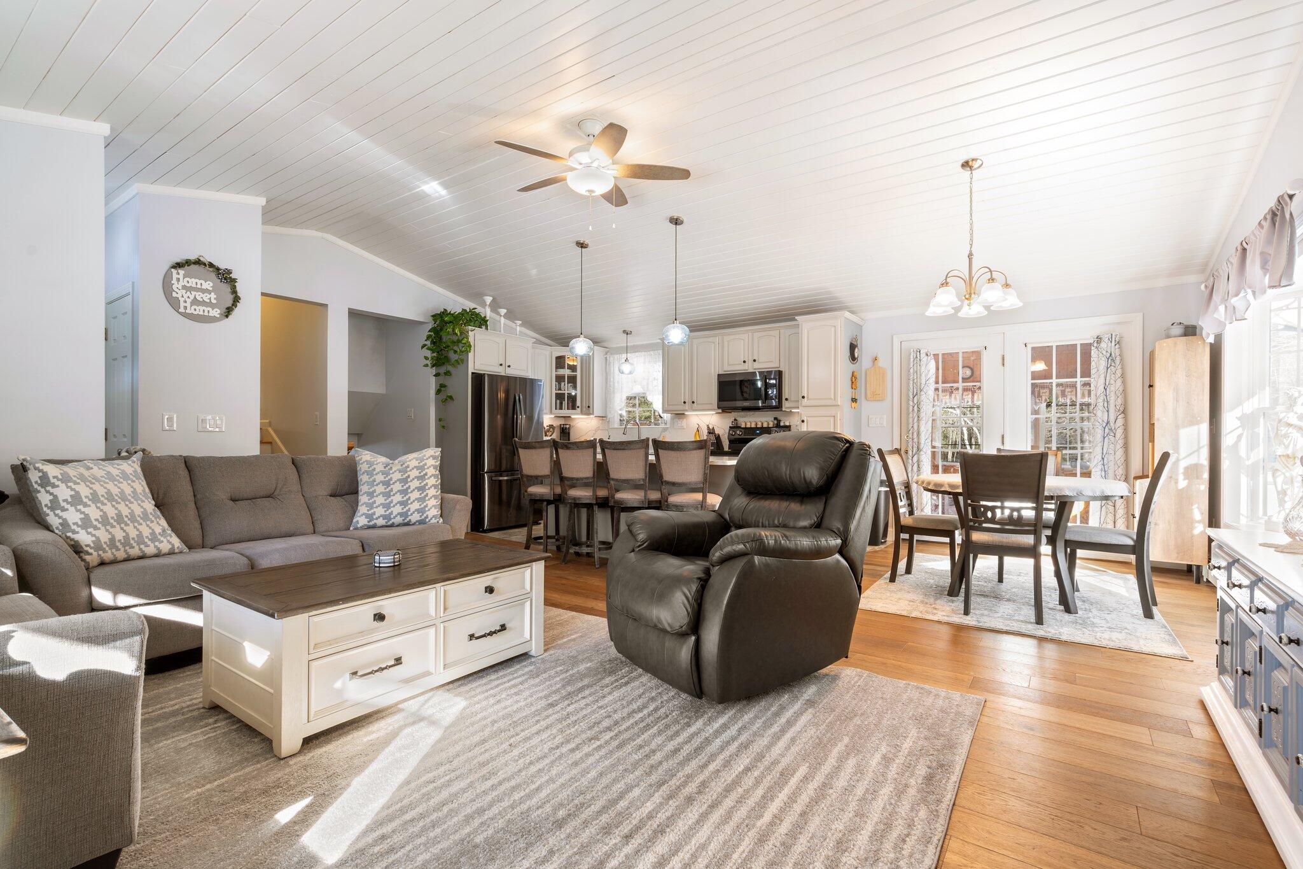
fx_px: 579
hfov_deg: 96.7
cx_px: 652
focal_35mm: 16
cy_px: 434
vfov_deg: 73.7
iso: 50
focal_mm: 16
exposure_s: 1.3
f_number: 9
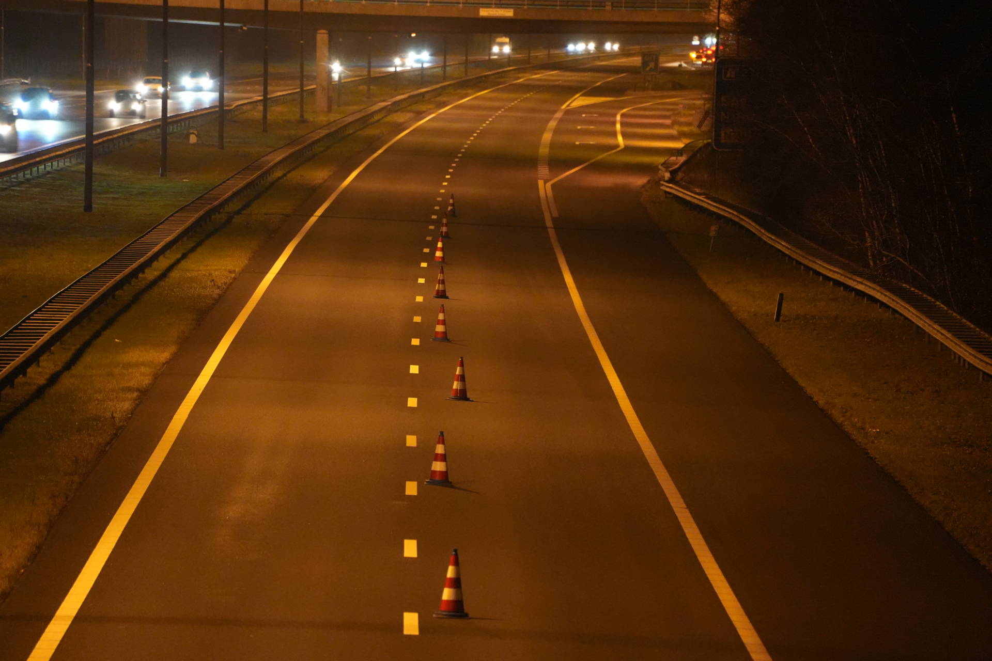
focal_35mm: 300
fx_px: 8266
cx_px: 496
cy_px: 330
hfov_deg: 6.9
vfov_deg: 4.6
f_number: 6.3
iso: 12800
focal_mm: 300
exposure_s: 1/15
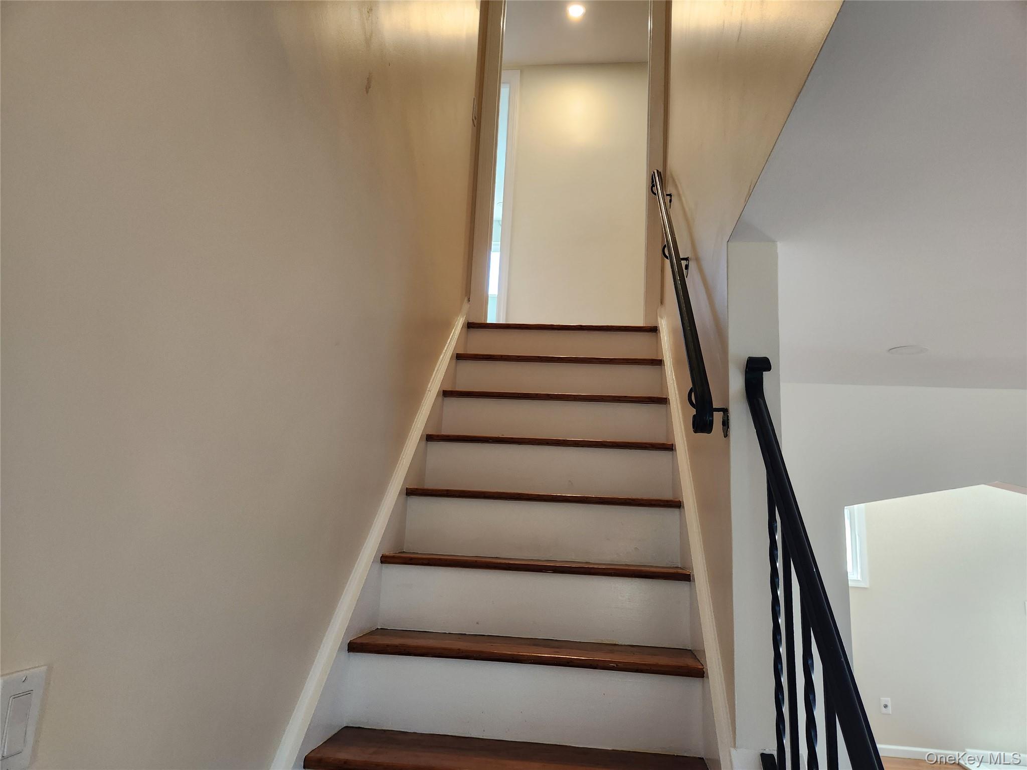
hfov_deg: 73.9
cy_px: 385
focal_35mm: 23
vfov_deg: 58.9
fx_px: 682
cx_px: 514
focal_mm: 5.4
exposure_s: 1/120
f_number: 1.8
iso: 200
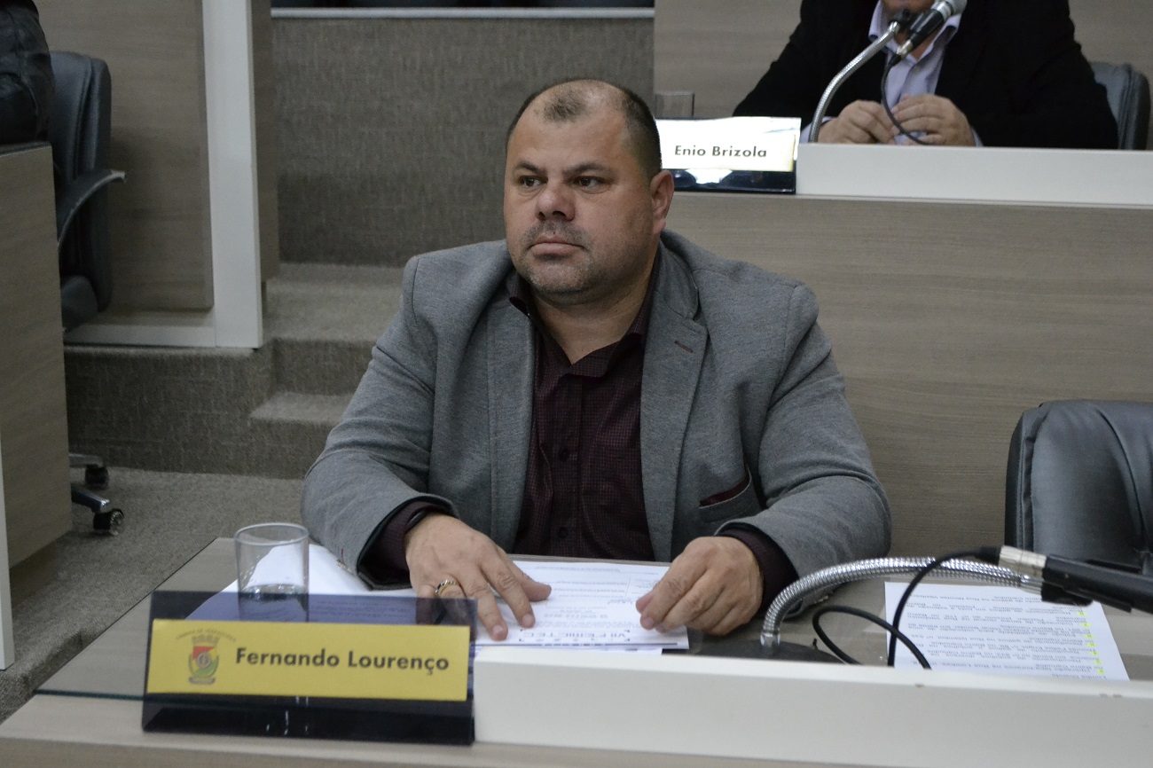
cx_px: 576
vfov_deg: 22.6
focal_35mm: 60
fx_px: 1921
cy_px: 384
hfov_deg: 33.4
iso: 3200
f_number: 5.3
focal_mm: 40
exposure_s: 1/100
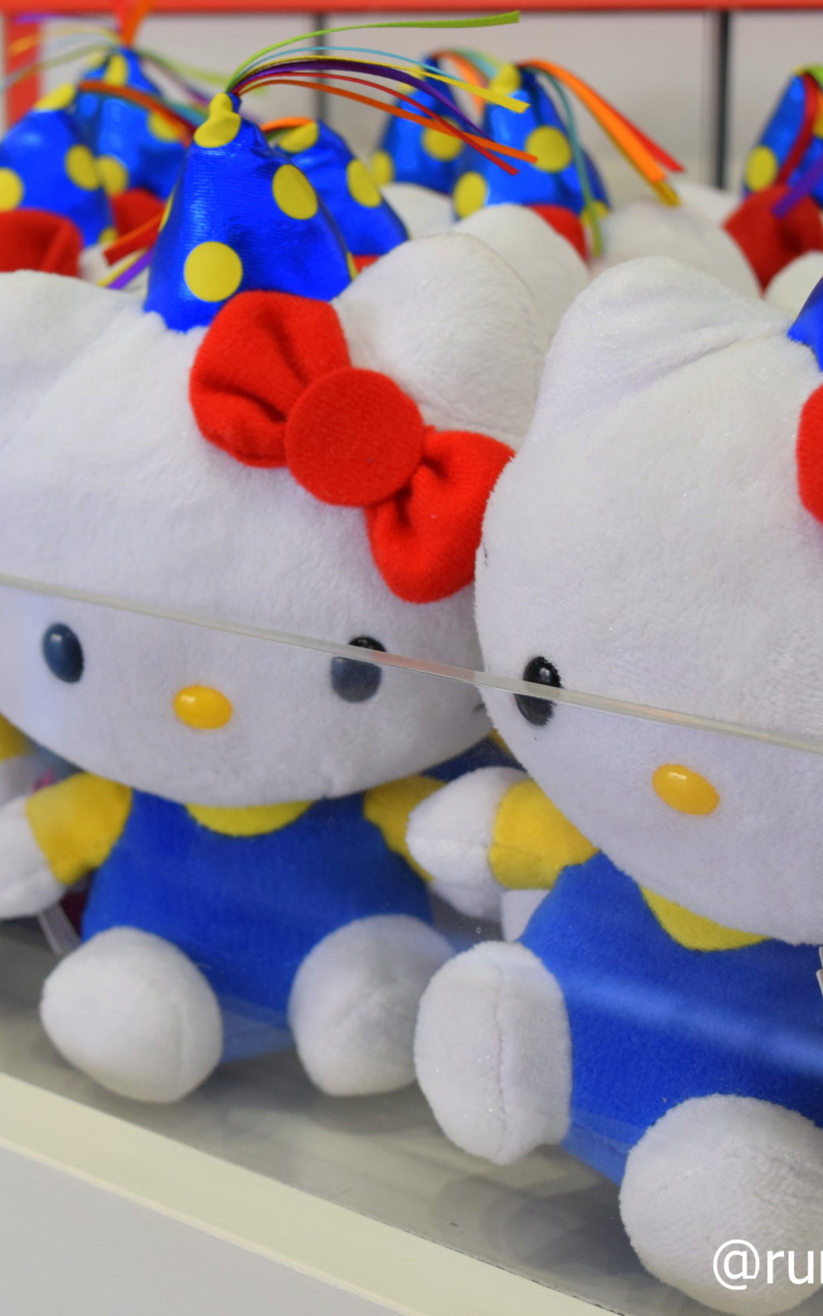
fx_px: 2575
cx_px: 169
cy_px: 662
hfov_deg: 18.0
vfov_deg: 28.7
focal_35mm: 72
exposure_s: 1/160
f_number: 6.3
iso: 800
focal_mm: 31
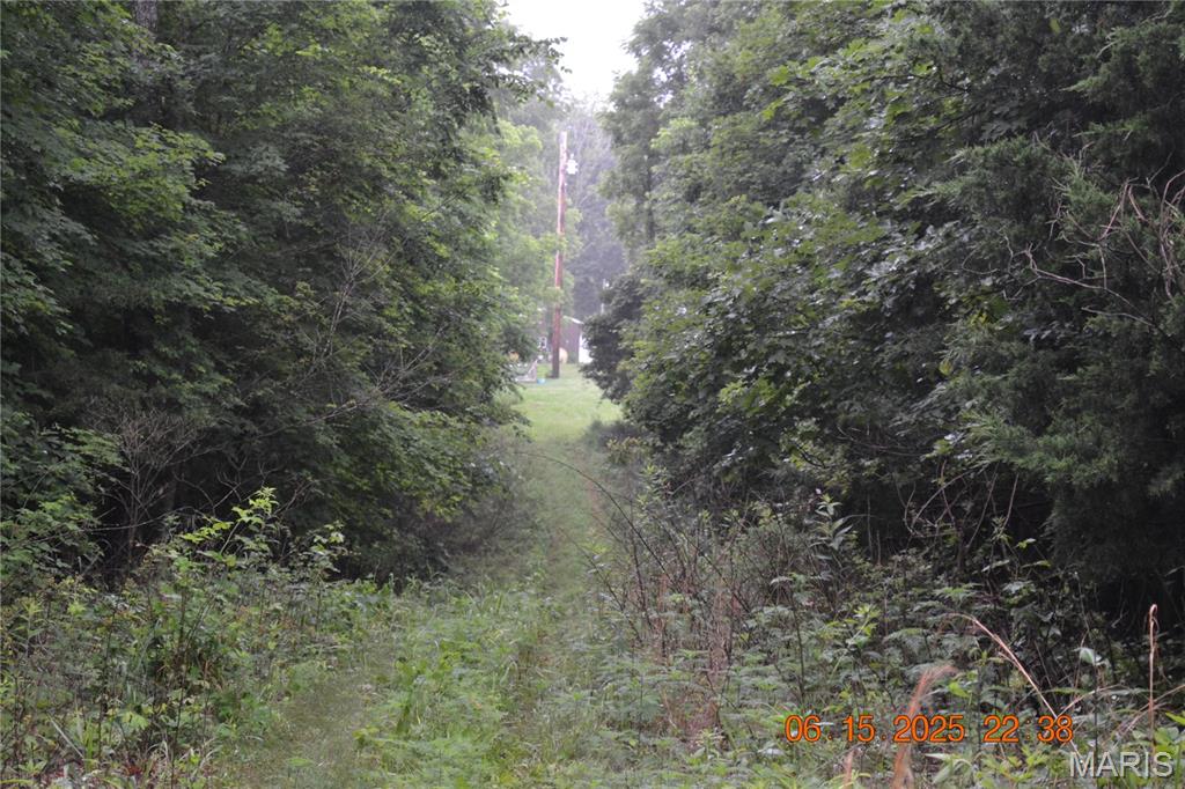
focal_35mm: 87
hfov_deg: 23.4
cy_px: 394
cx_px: 592
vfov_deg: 15.7
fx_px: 2863
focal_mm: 58
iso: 640
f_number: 4.5
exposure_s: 1/60
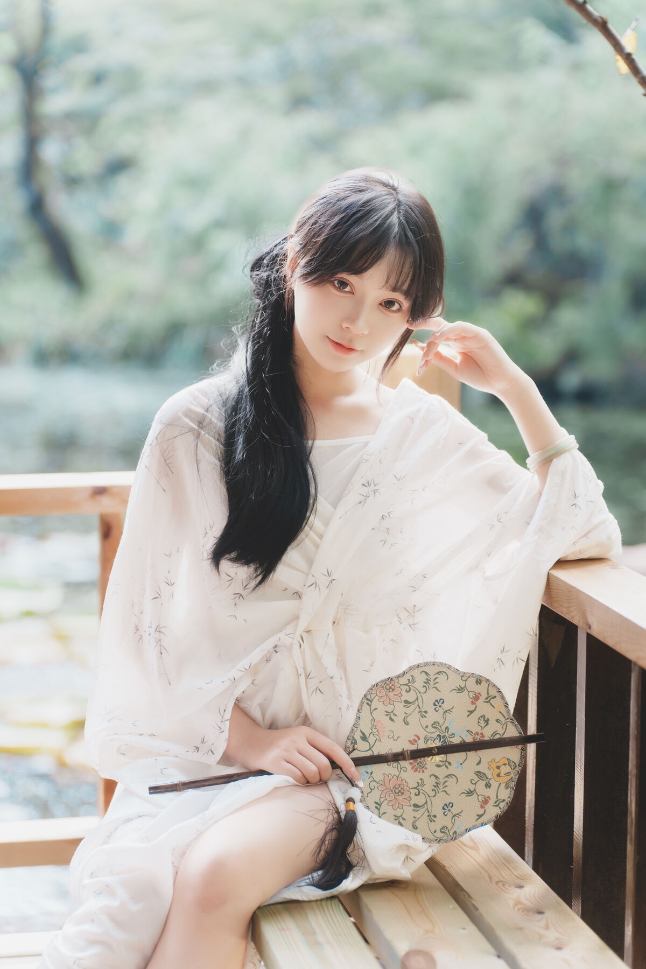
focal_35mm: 89
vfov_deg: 22.9
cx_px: 323
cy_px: 484
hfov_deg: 15.4
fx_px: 2395
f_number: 2.8
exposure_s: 1/80
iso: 125
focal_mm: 89
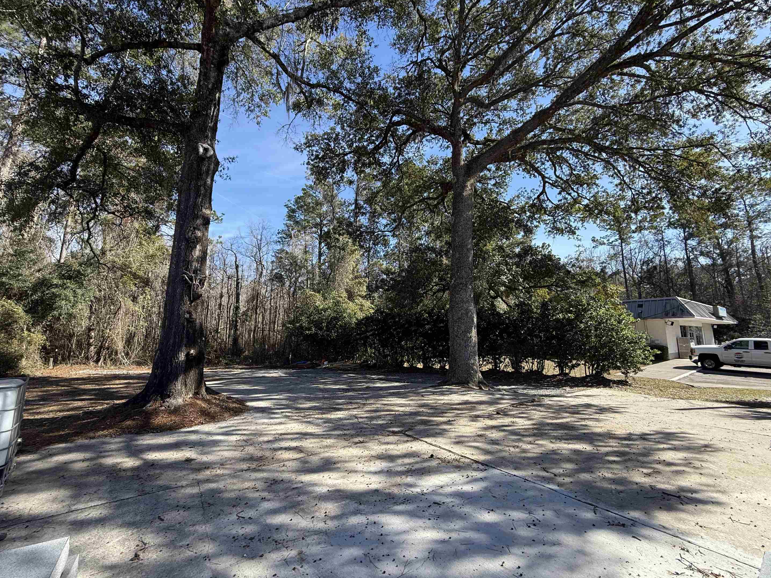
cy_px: 283
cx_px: 378
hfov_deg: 98.2
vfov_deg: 81.7
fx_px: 334
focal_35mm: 15
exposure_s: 1/779
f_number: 2.2
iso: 64
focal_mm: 2.22
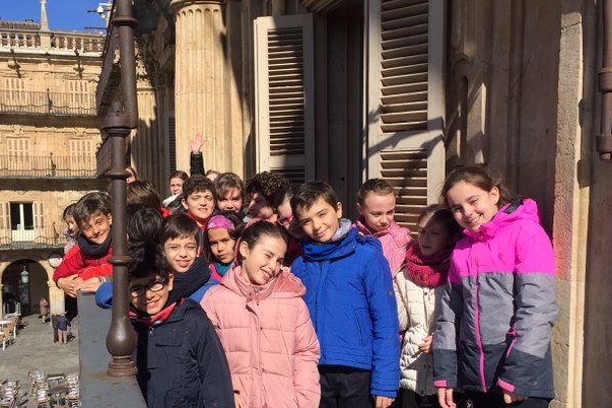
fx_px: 680
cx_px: 271
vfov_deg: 33.2
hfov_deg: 48.4
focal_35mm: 40
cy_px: 265
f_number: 2.2
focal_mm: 4.15
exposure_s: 1/2326
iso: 32
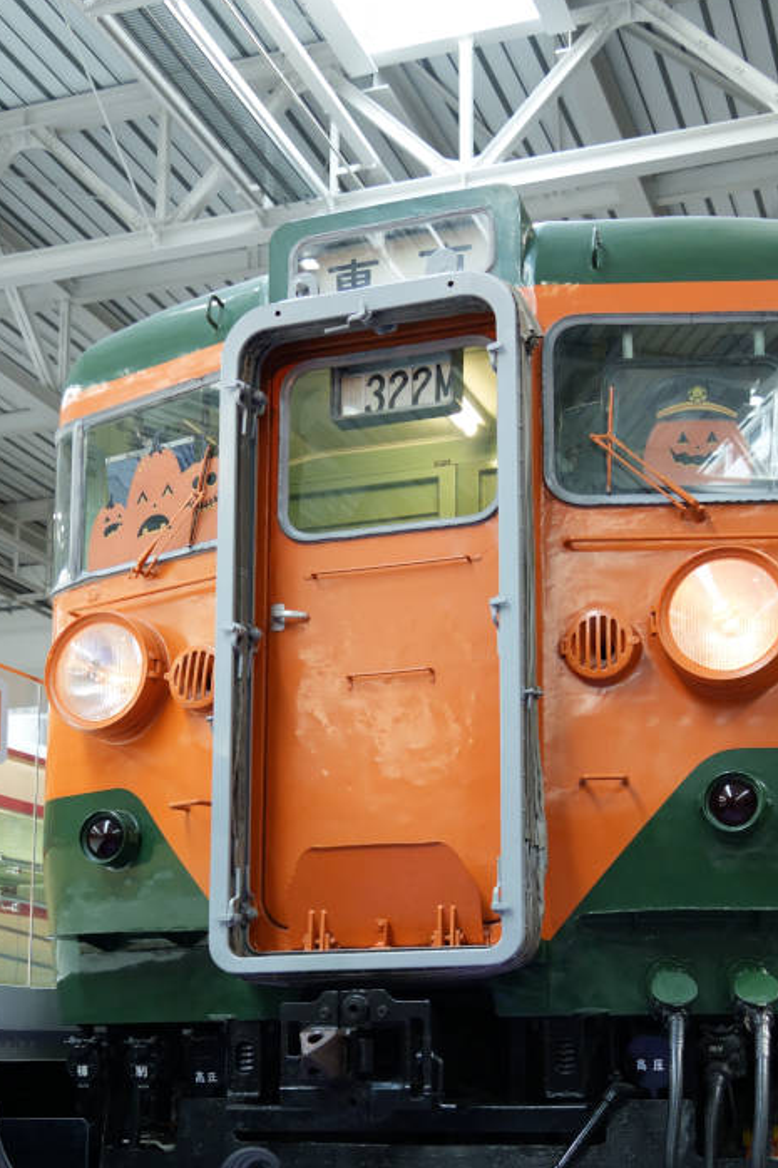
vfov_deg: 41.2
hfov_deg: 28.5
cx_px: 481
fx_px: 1524
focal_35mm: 47
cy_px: 807
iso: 1600
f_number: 3.2
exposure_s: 1/160
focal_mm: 32
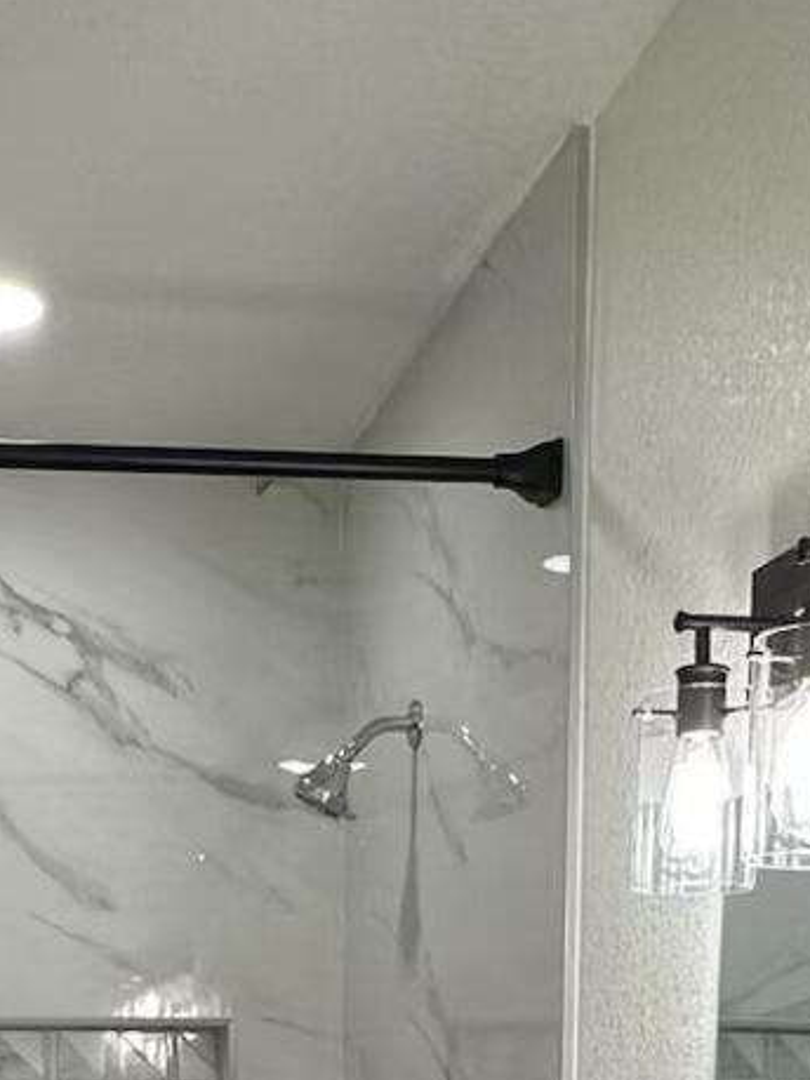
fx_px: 1904
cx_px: 257
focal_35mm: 61
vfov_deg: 26.5
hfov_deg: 23.9
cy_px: 1435
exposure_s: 1/120
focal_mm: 2.22
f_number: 2.2
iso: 80
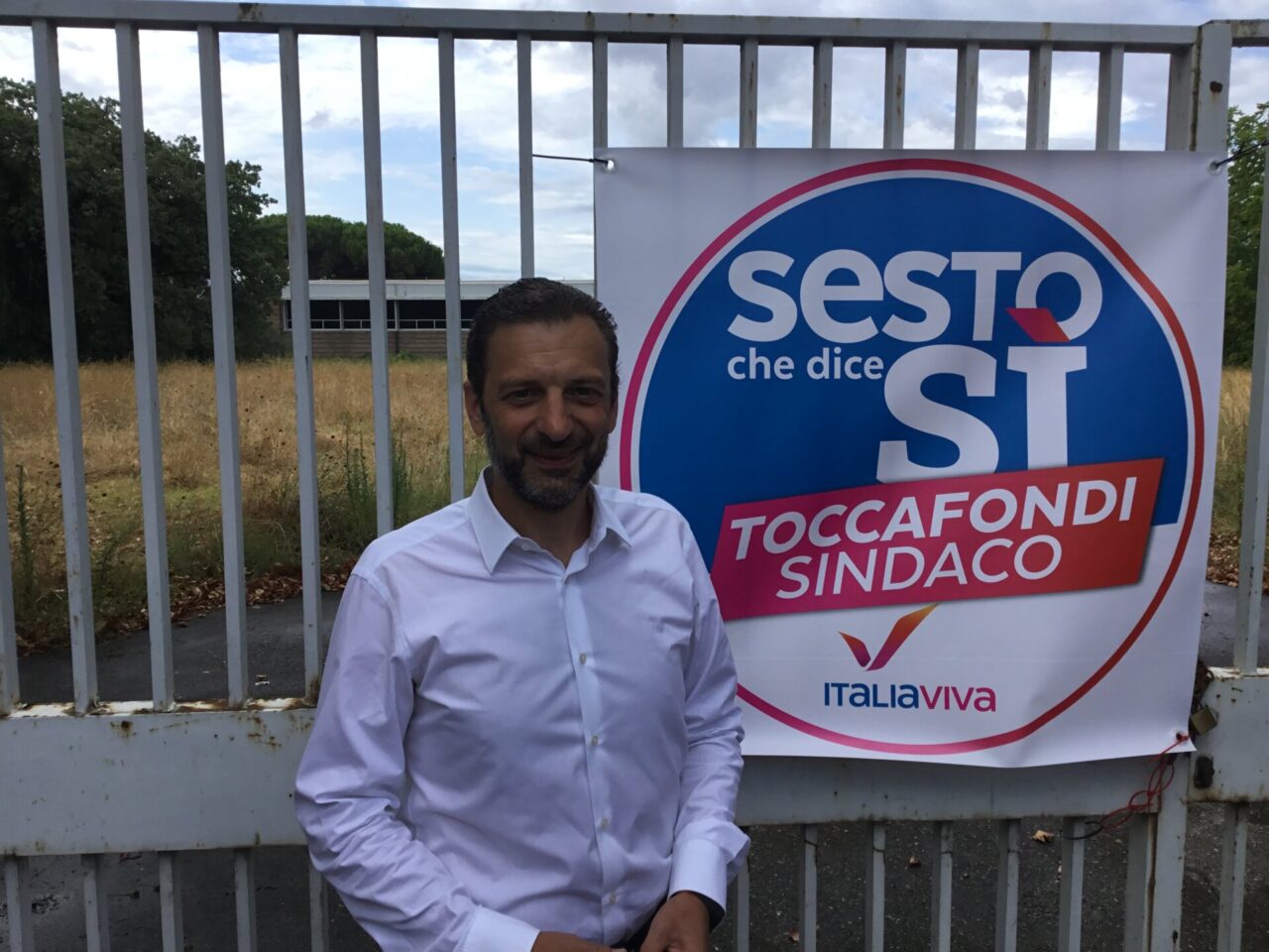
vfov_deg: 45.4
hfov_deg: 58.4
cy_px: 476
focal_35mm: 31
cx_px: 634
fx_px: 1136
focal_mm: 3.3
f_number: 2.4
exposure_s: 1/994
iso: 25
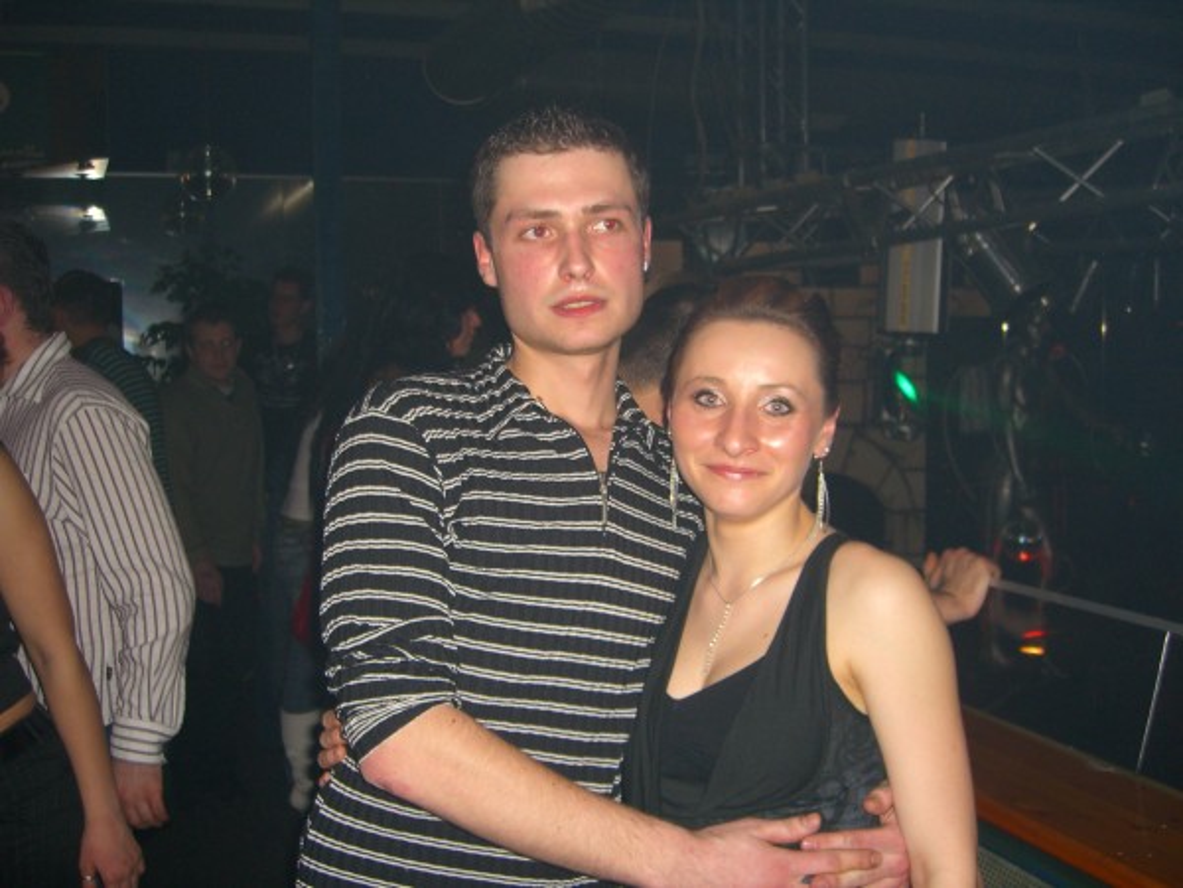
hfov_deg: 49.0
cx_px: 592
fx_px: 1299
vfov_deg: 37.7
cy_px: 444
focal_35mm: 38
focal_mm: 7.9
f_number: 2.8
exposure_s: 1/60
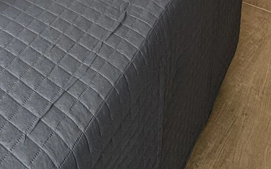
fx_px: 391
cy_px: -155
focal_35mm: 53
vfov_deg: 18.0
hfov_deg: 36.6
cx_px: 45
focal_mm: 2.22
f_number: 2.2
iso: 80
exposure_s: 1/120
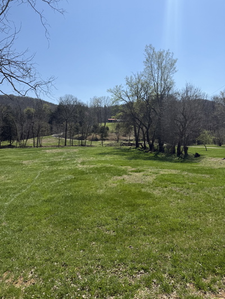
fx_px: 208
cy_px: 150
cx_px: 112
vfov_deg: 71.6
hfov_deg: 56.8
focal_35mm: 24
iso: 80
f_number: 1.78
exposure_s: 1/6173
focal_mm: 6.76
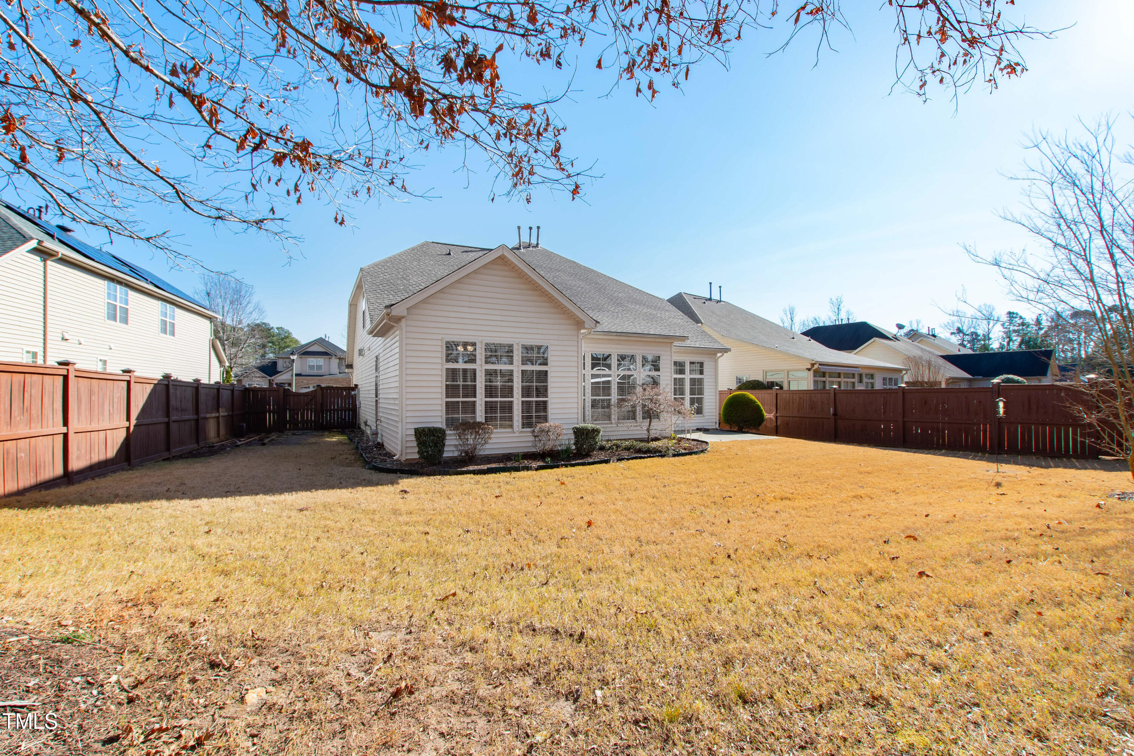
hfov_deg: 100.4
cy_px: 378
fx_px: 472
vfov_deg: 77.3
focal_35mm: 15
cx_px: 567
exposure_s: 1/100
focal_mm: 10
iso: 100
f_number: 8
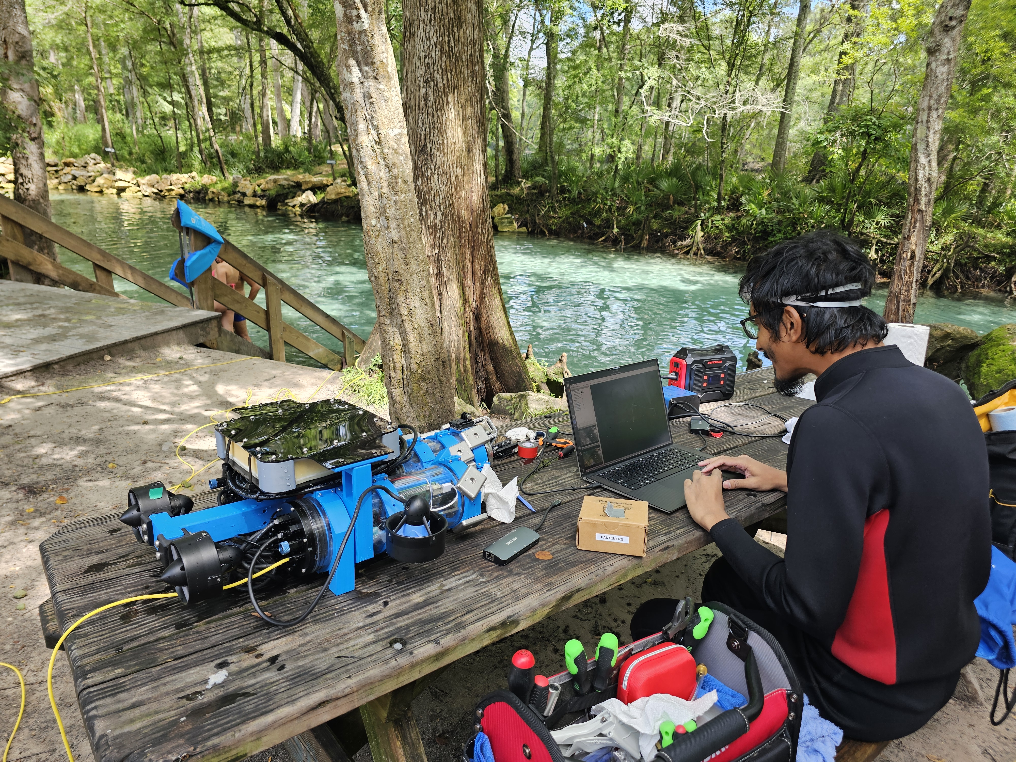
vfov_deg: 58.9
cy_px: 381
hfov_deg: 73.9
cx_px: 508
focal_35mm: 23
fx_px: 675
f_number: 1.7
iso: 25
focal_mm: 6.3
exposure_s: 1/120
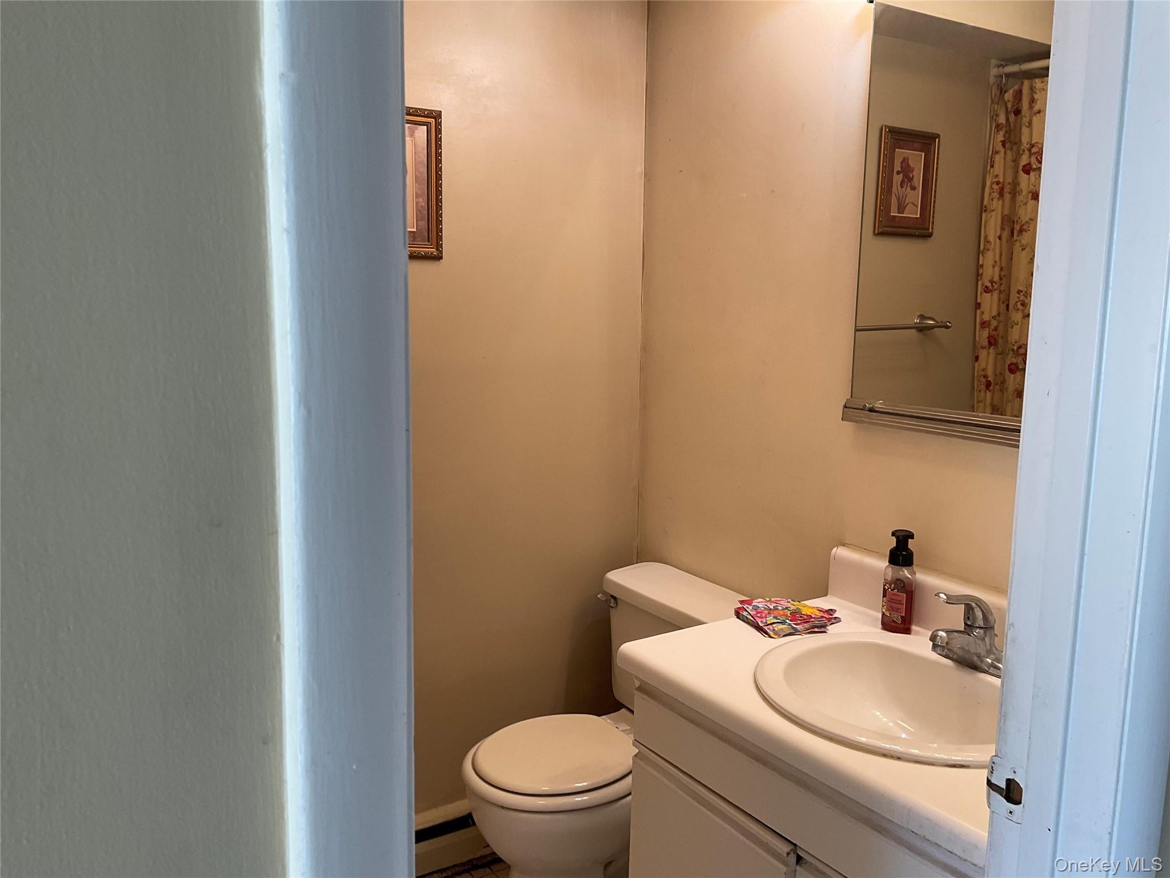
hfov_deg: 61.7
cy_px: 439
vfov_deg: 48.2
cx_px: 585
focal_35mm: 29
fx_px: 980
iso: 40
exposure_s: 1/60
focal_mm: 3
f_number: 1.8
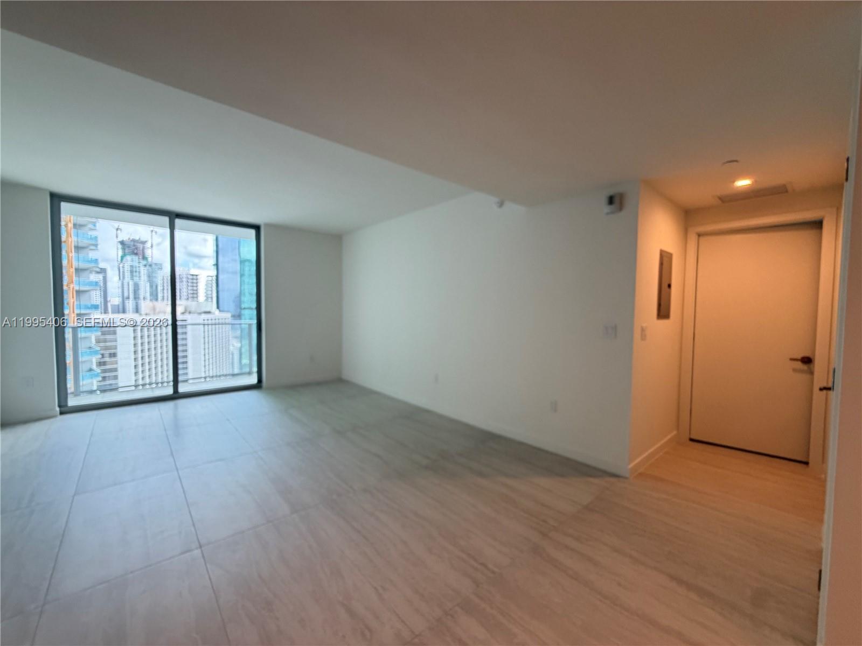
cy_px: 323
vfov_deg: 85.7
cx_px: 431
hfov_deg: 102.1
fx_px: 349
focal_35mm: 14
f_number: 2.2
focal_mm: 2.22
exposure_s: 1/60
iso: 250
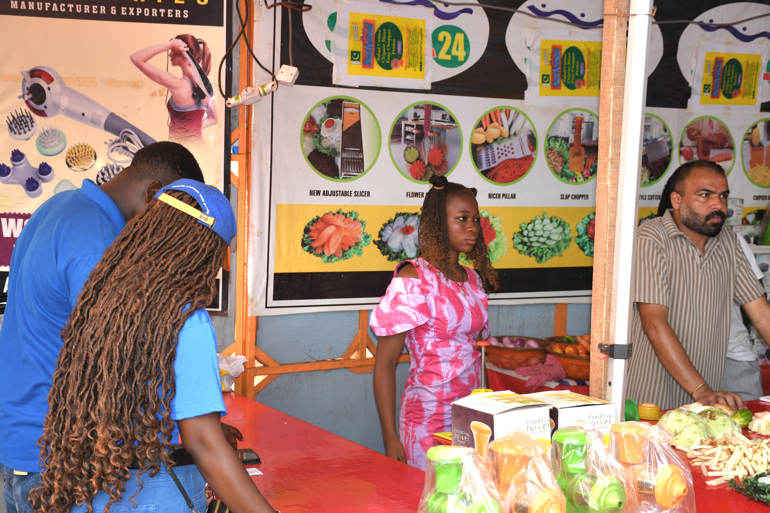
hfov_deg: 38.2
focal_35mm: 52
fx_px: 1112
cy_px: 256
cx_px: 385
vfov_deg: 26.0
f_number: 4.2
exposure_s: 1/100
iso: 100
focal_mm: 35
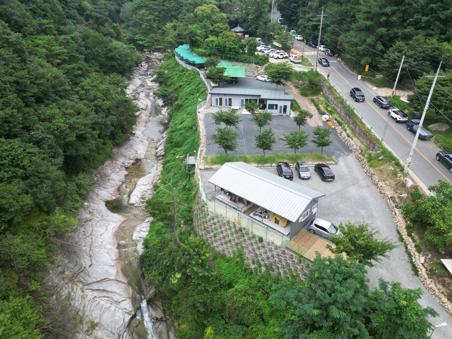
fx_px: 313
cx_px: 226
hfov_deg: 71.6
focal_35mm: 24
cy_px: 170
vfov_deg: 56.8
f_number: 1.7
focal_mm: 6.72
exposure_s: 1/800
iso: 120
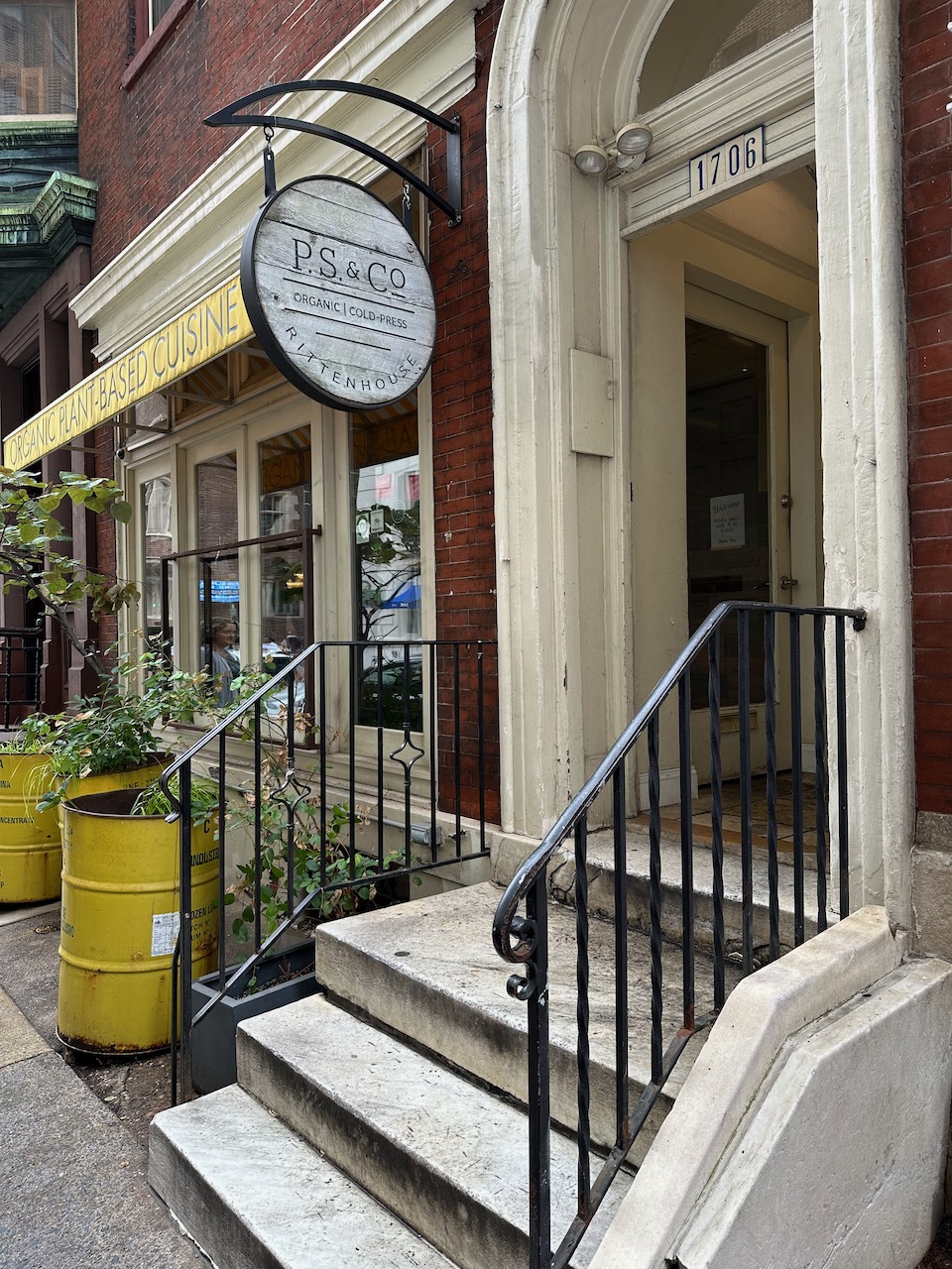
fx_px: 880
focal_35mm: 24
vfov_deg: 71.6
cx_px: 476
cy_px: 634
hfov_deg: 56.8
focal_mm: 6.86
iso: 64
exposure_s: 1/146
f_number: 1.78
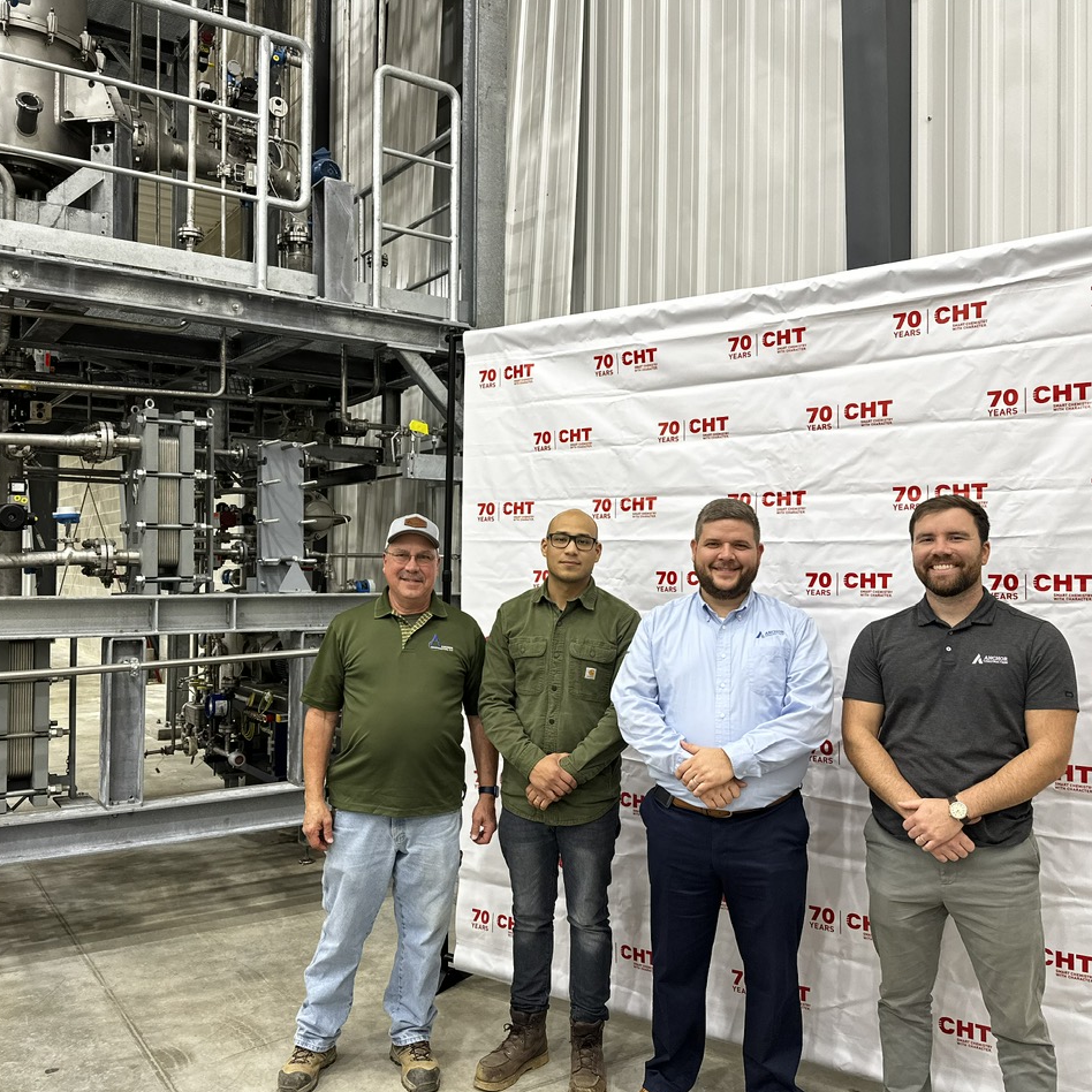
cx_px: 493
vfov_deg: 55.6
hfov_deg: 55.5
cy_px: 553
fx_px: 1035
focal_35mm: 29
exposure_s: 1/60
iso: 125
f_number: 1.78
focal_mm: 6.86
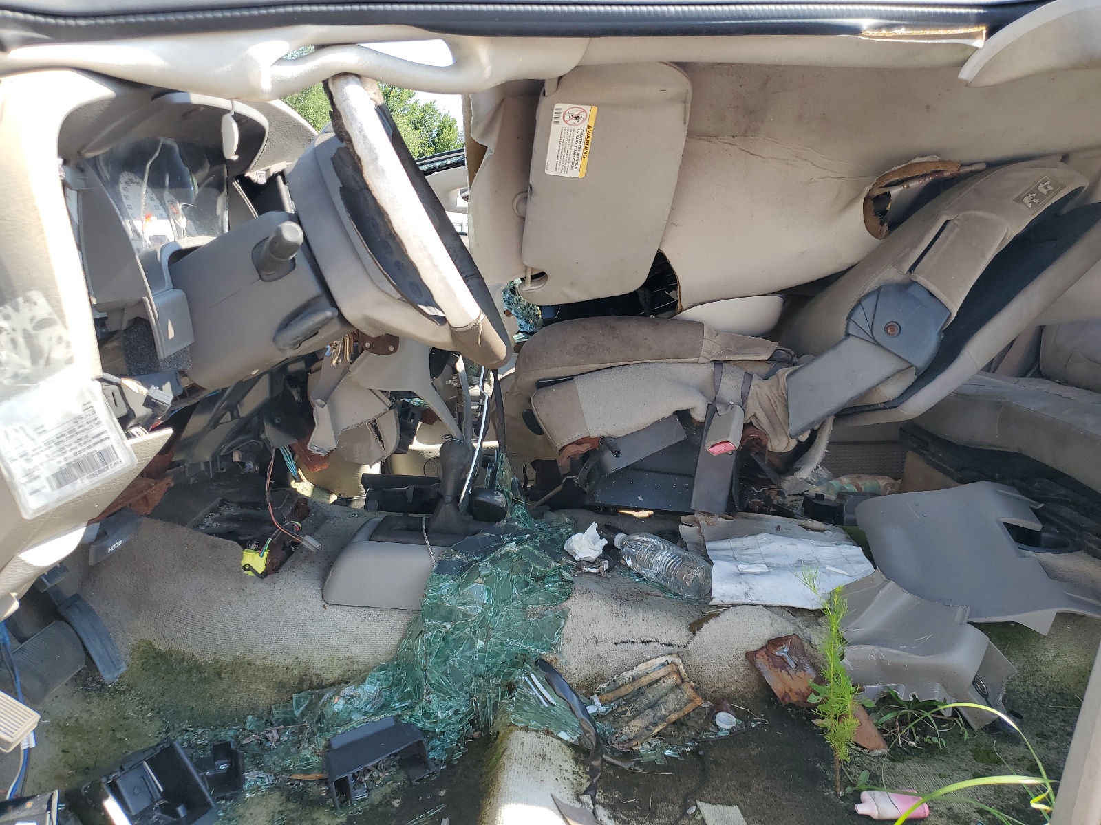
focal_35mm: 26
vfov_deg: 53.1
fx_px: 827
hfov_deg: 67.3
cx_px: 550
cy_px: 412
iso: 50
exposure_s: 1/588
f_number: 1.5
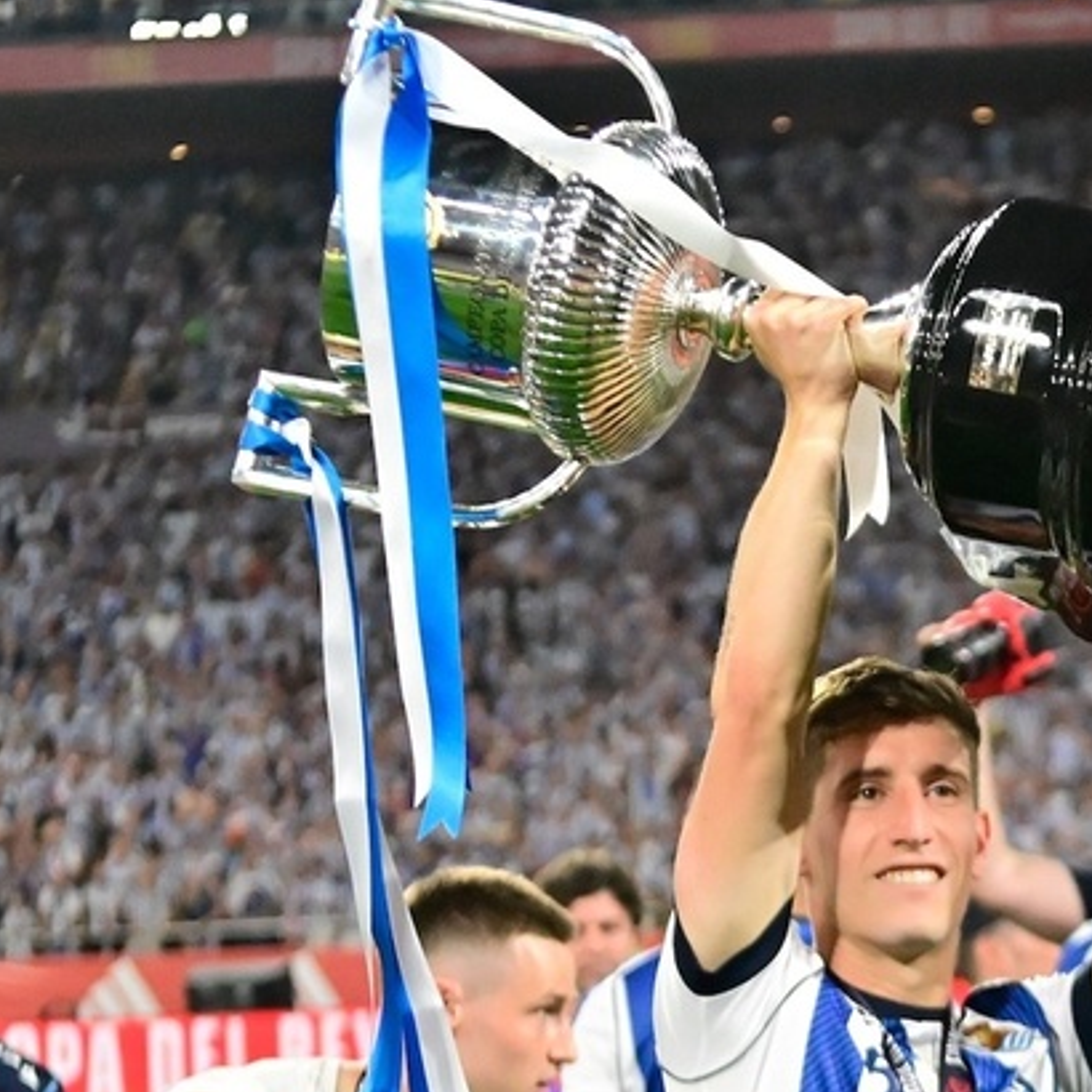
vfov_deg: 9.3
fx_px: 6710
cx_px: 858
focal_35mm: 188
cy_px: 565
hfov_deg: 9.3
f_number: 4
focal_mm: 65
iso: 6400
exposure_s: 1/2000
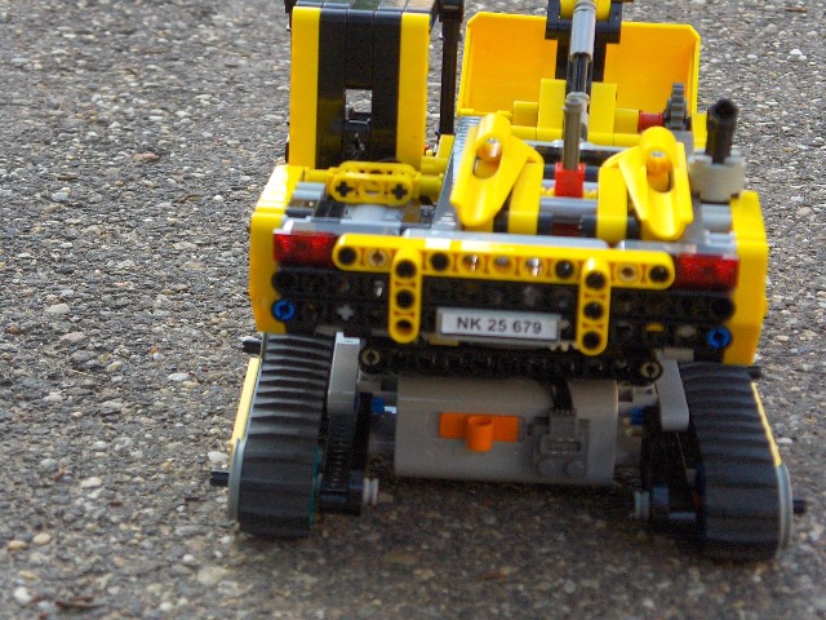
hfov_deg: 26.3
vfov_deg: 19.9
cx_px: 413
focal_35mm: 74
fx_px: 1766
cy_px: 310
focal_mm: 15.2
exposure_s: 1/219
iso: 200
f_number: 3.6
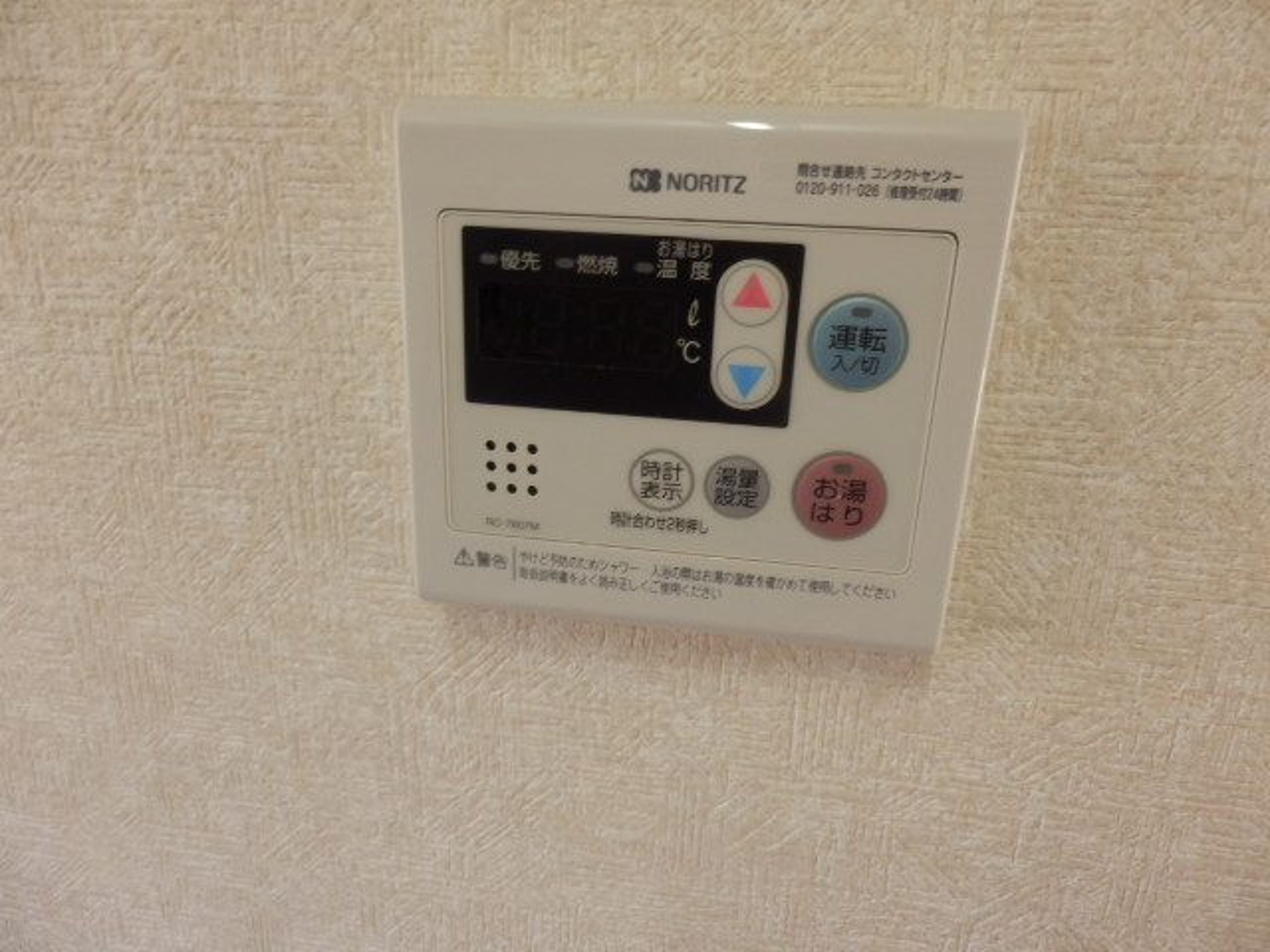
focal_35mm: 24
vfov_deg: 56.8
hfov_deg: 71.6
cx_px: 635
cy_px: 476
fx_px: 881
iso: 200
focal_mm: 4.2
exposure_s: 1/30
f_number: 3
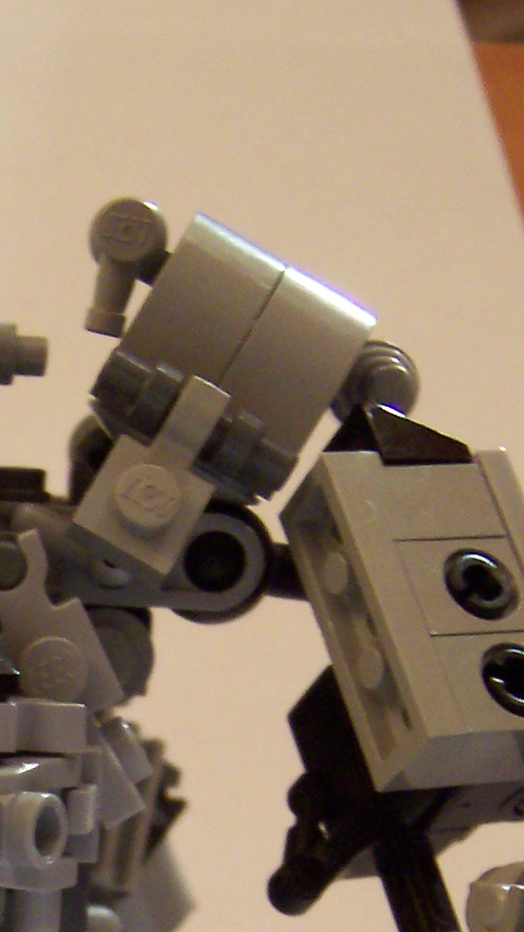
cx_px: -188
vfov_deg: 24.3
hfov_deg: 13.9
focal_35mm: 83
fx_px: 2050
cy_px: 965
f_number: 2.8
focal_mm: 5.6
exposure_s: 1/8
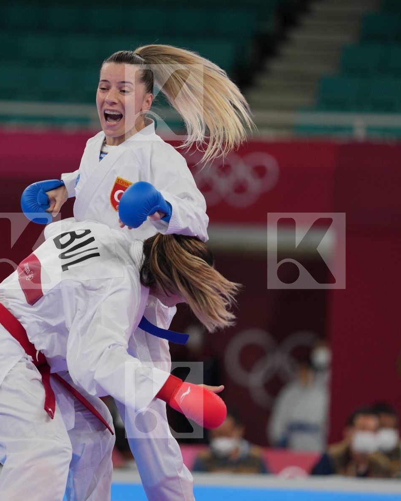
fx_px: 4199
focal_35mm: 283
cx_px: 164
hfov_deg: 5.5
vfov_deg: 6.8
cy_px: 251
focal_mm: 200
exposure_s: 1/1000
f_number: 2.8
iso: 500
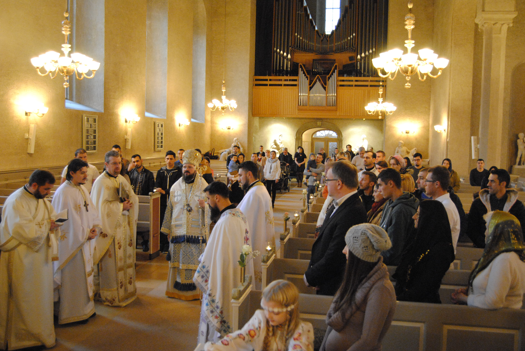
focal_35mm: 34
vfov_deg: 38.5
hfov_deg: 55.0
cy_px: 176
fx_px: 504
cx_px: 262
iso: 1600
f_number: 3.8
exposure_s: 1/15
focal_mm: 23
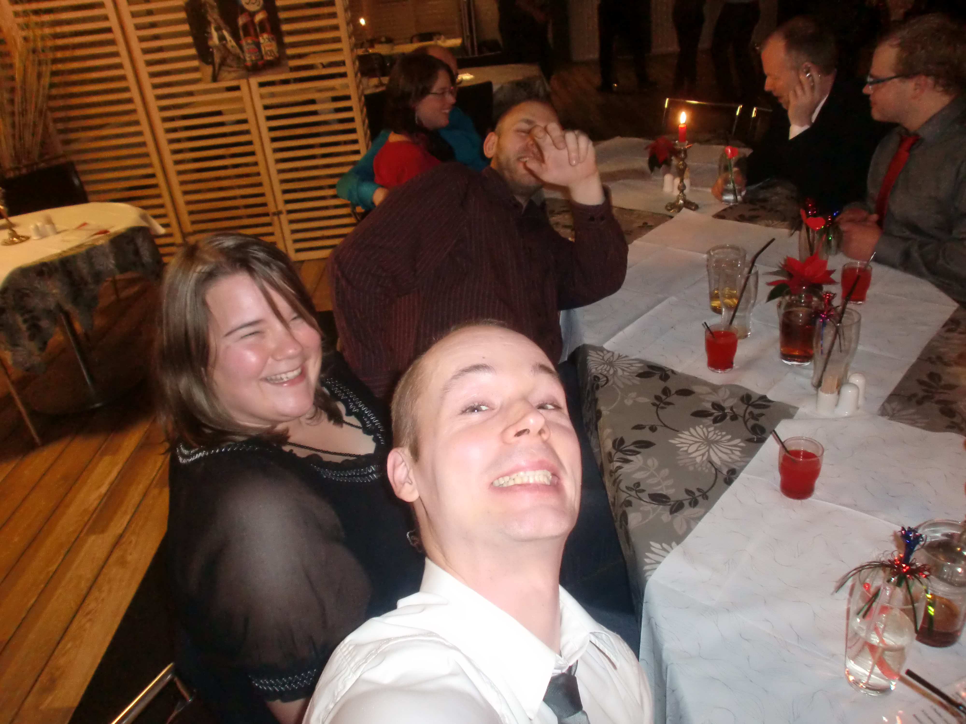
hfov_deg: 67.3
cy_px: 362
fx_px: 726
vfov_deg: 53.1
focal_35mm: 26
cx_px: 483
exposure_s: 1/50
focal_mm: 4.65
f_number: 2.6
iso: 400
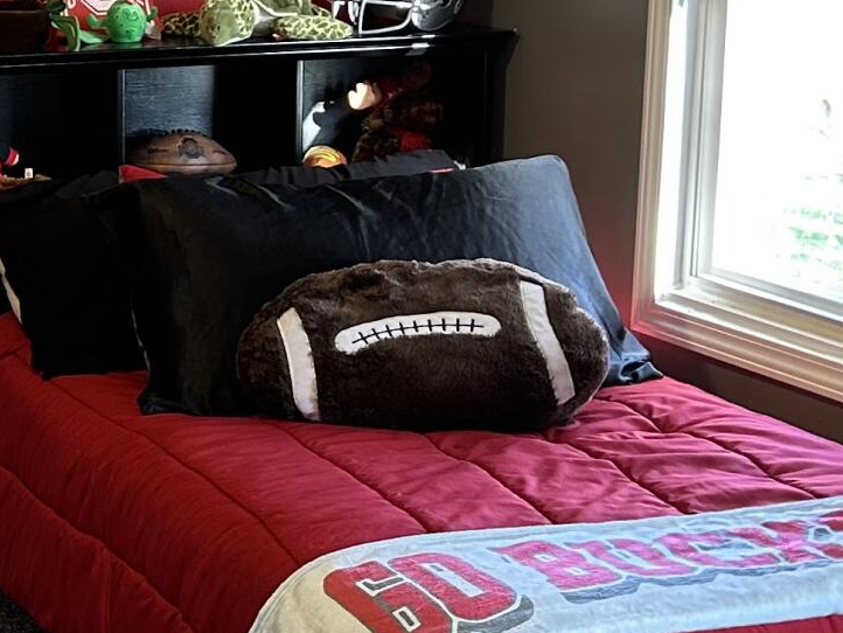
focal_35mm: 108
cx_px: -120
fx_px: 2631
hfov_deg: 17.5
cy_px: 225
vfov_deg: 13.7
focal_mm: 5.7
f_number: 1.5
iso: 80
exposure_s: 1/60
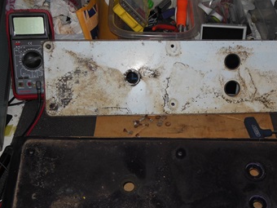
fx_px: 400
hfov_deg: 37.9
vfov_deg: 29.0
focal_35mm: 50
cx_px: 176
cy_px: 130
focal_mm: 6.8
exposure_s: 1/30
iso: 125
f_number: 3.6
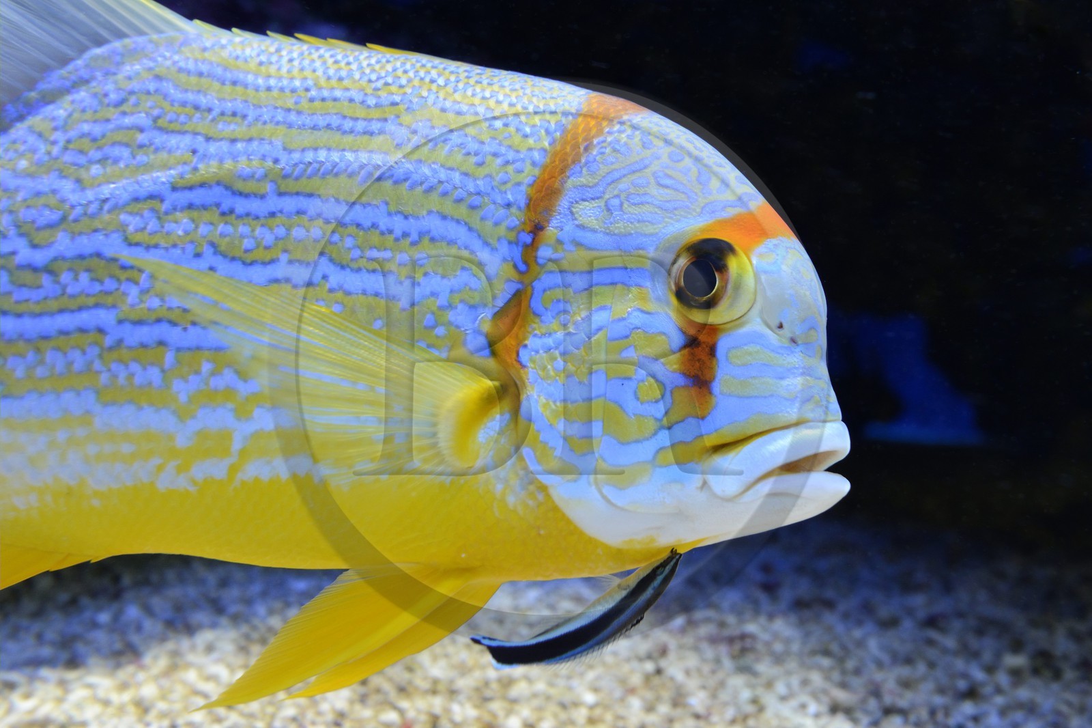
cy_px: 364
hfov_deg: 44.5
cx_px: 546
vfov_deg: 30.5
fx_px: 1334
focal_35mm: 44
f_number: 7.1
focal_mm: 44
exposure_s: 1/80
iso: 1600
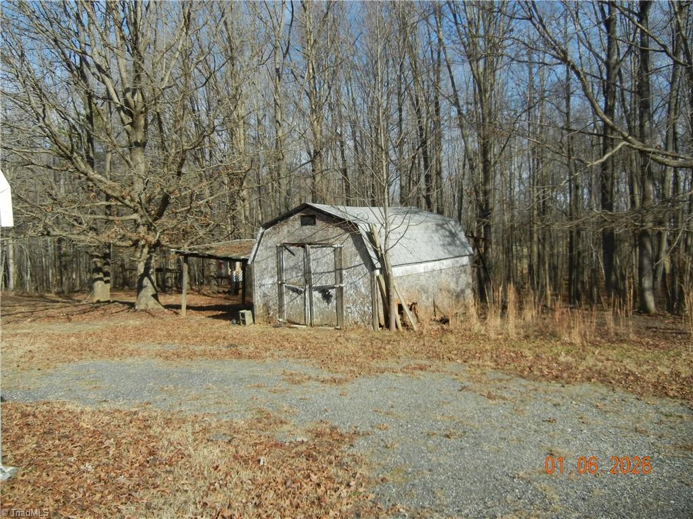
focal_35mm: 30
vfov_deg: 46.8
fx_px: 601
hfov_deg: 60.0
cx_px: 346
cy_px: 260
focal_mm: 5.4
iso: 160
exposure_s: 1/368
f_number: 7
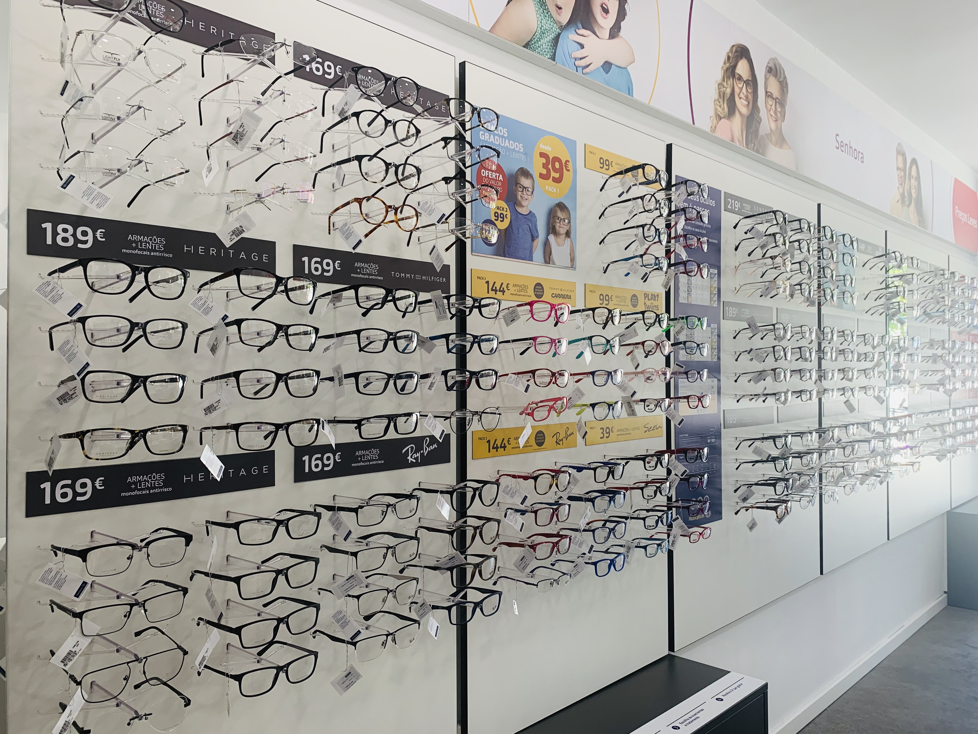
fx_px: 735
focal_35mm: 26
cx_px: 489
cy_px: 367
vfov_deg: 53.1
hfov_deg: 67.3
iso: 50
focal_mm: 4.25
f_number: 1.8
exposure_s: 1/121
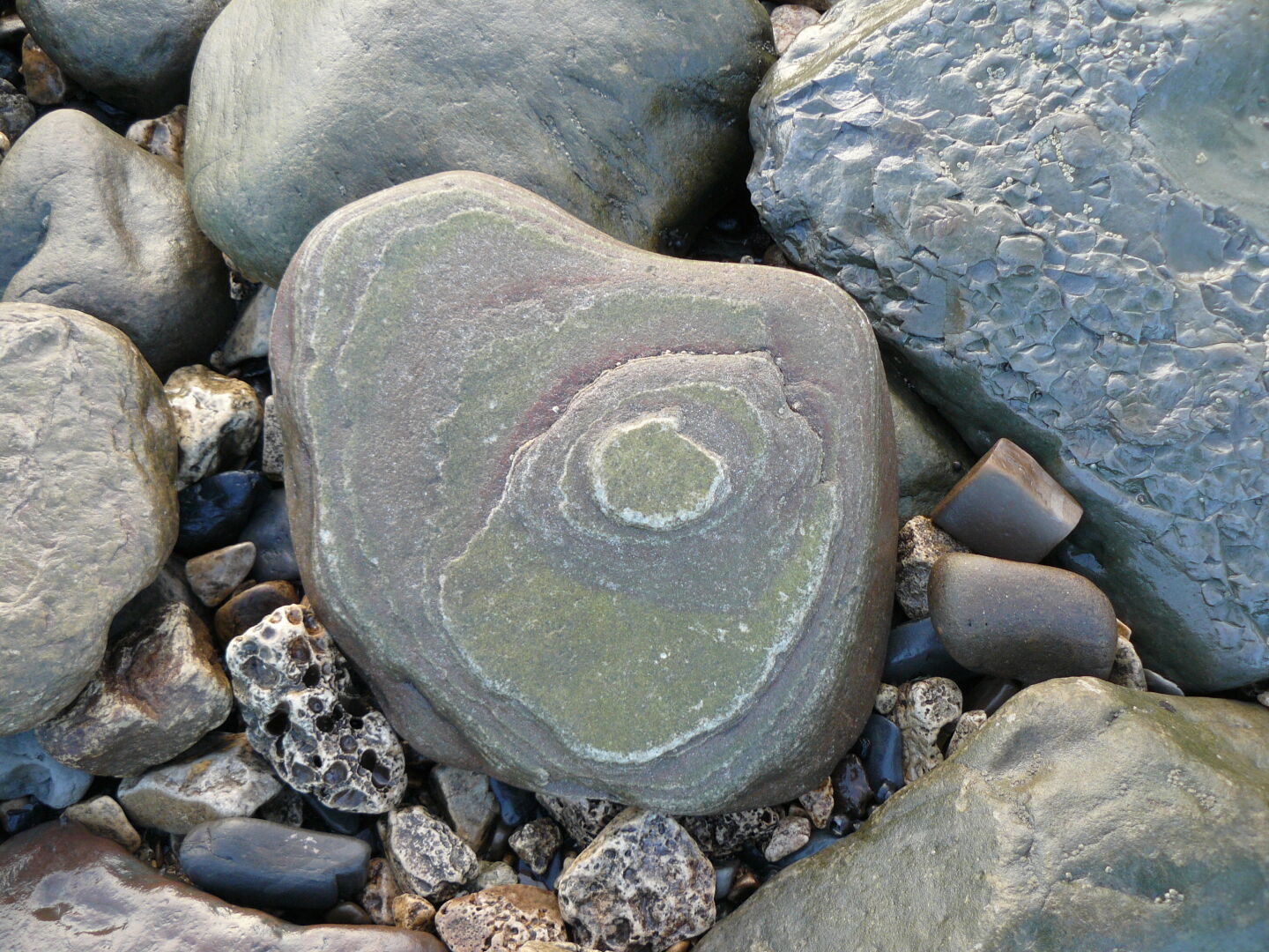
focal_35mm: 36
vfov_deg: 39.7
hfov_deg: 51.4
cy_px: 476
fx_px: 1320
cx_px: 634
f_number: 2.8
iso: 100
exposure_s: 1/50
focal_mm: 6
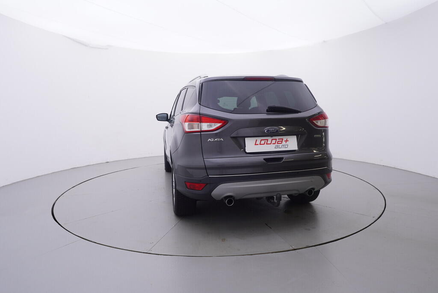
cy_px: 146
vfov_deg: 56.2
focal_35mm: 22
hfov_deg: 77.3
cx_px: 219
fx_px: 274
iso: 200
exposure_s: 1/80
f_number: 5
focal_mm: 15
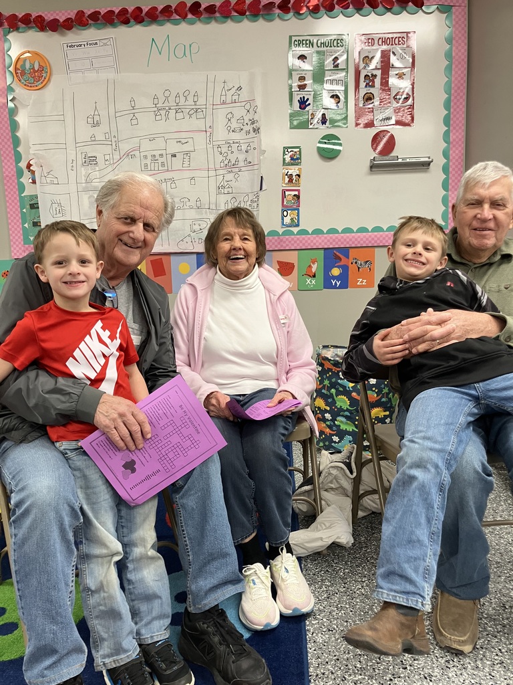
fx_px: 553
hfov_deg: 49.7
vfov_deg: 63.4
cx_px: 256
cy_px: 342
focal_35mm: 28
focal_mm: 3.99
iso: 100
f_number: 1.8
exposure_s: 1/60
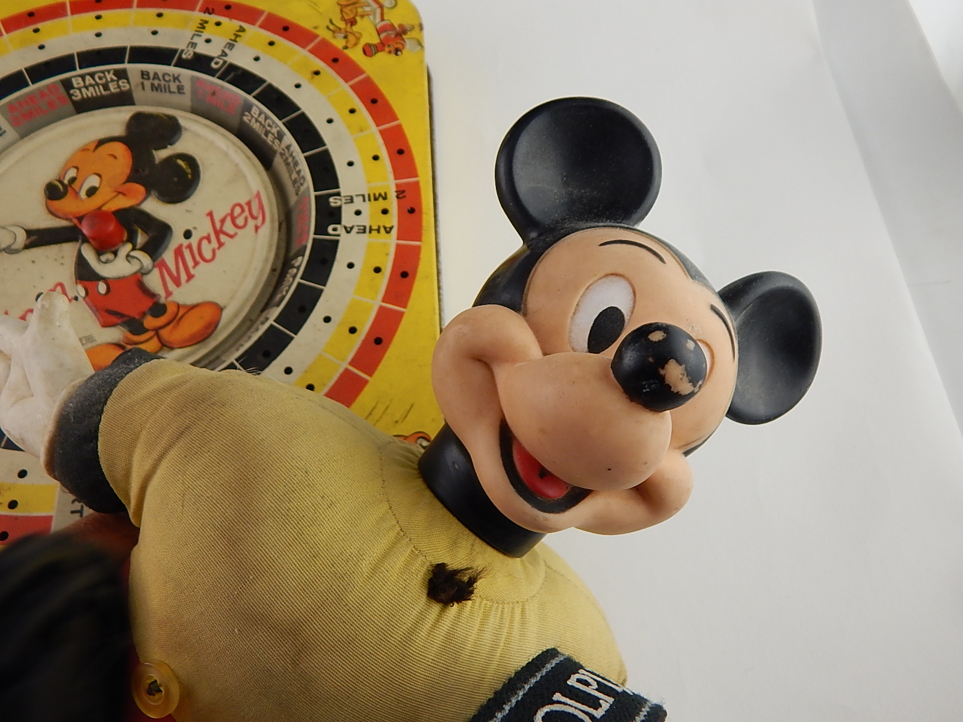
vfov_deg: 49.7
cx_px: 482
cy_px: 361
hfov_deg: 63.4
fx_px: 779
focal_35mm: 28
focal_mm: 5.1
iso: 125
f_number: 3.2
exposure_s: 1/30
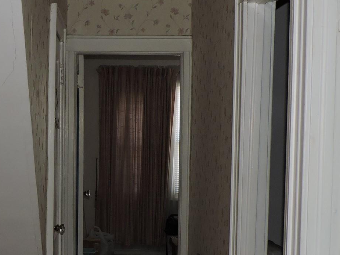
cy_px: 192
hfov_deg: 25.8
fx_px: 717
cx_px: 30
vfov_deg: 20.0
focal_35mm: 73
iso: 200
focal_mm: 5.9
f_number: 3.2
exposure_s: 1/30
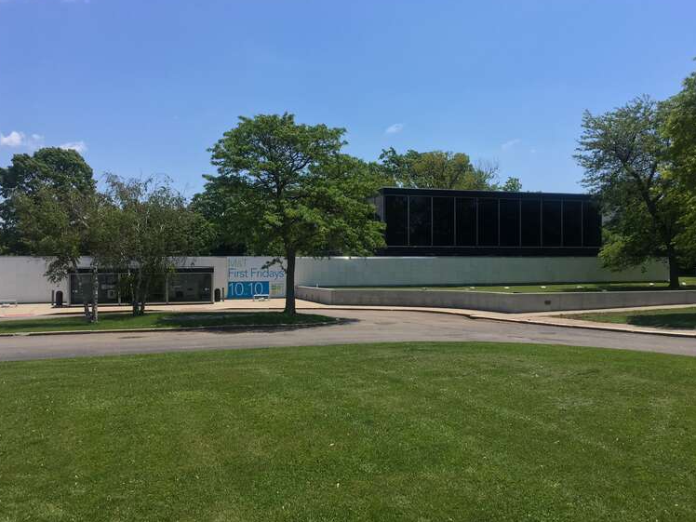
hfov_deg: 58.3
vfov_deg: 45.4
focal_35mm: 31
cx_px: 358
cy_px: 268
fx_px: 623
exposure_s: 1/1399
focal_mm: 4.15
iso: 25
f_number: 2.2
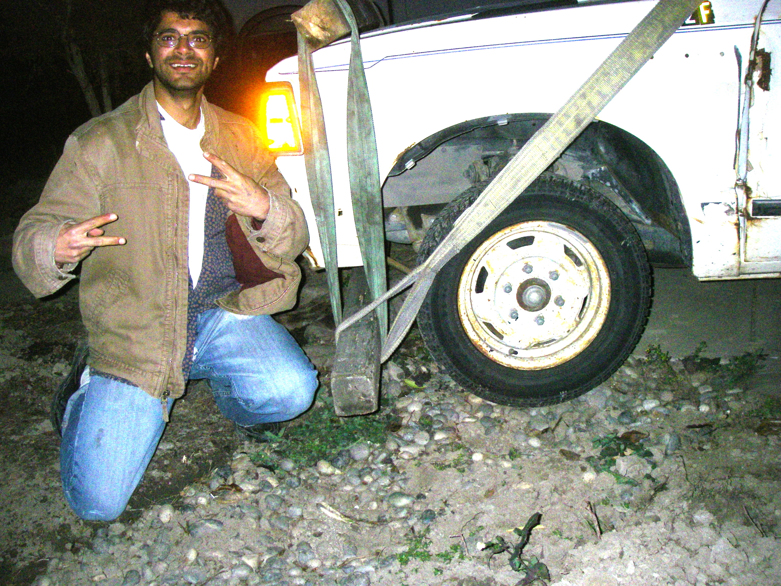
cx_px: 390
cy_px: 293
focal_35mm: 38
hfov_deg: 49.0
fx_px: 857
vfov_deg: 37.7
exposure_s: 1/50
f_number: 3.3
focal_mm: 6.3
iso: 400
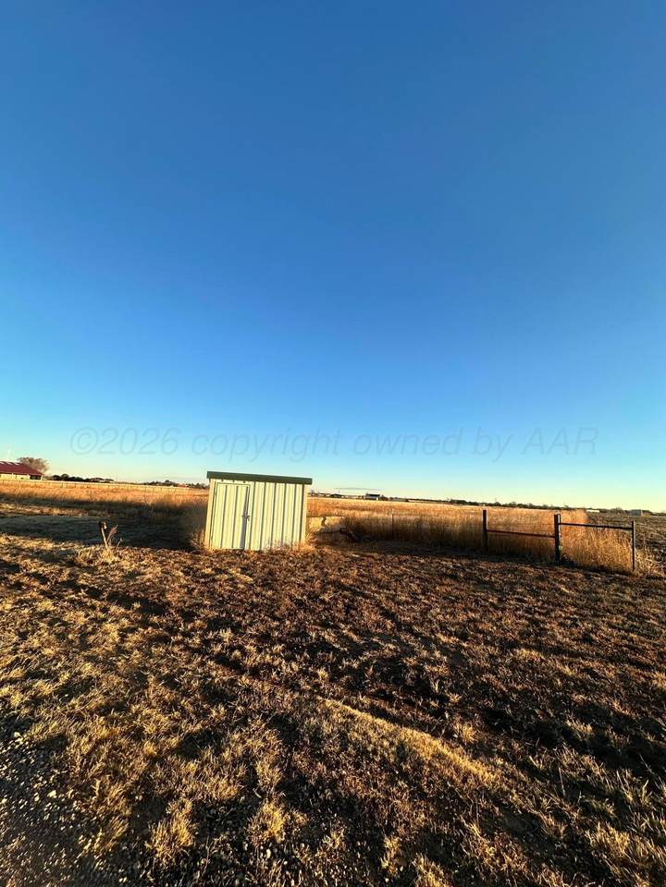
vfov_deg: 102.1
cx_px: 333
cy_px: 444
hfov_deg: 85.7
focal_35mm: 14
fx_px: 359
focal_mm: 2.22
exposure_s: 1/812
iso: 40
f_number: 2.2
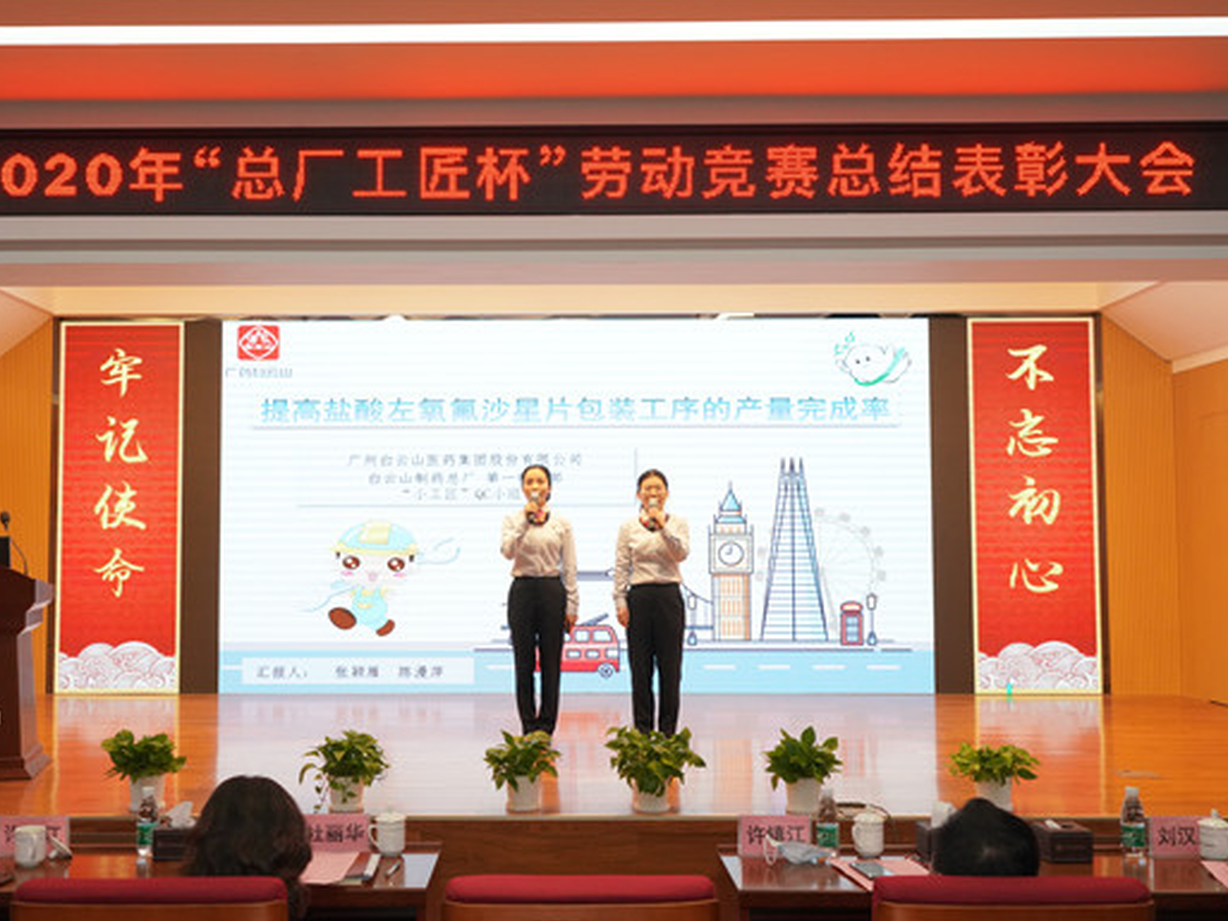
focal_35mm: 36
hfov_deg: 51.3
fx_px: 1277
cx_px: 551
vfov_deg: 39.7
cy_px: 466
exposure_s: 1/200
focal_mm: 32
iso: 3200
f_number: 6.3
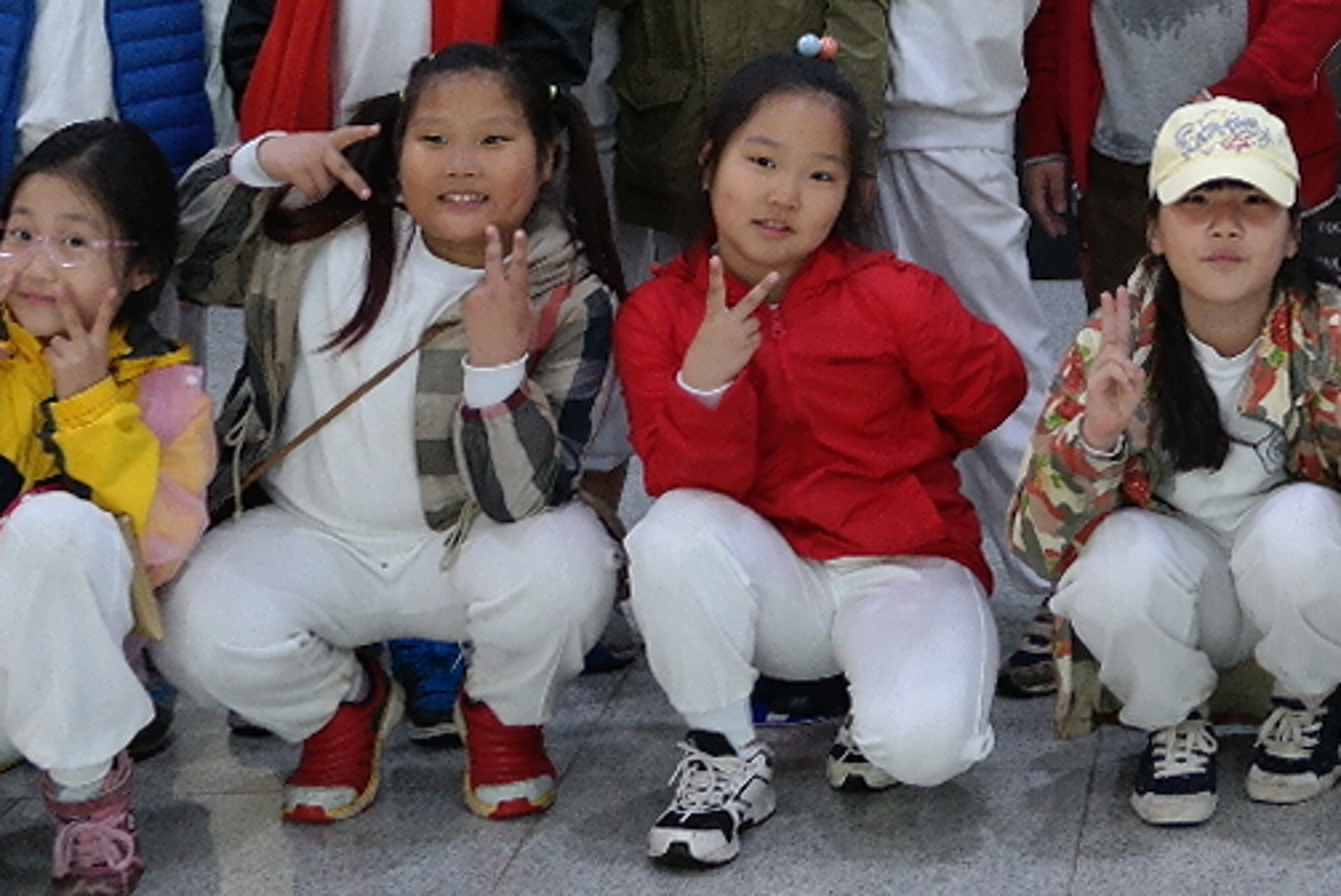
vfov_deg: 13.0
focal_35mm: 103
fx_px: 3839
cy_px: -176
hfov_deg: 18.8
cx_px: 1576
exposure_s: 1/40
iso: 400
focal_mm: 20
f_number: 3.5
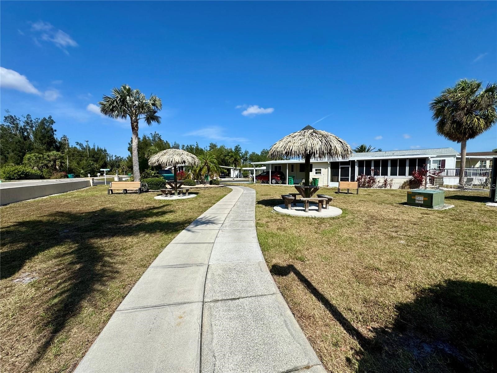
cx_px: 248
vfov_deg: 85.7
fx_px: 201
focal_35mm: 14
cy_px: 186
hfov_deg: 102.1
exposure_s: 1/3247
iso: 50
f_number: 2.2
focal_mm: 2.22
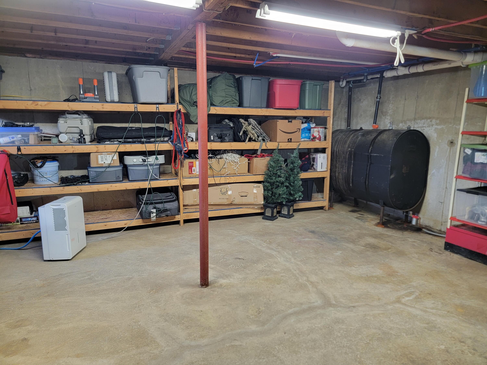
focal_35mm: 24
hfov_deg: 71.6
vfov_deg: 56.8
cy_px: 182
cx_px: 244
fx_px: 338
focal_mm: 6.7
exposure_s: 1/40
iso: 250
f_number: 1.8
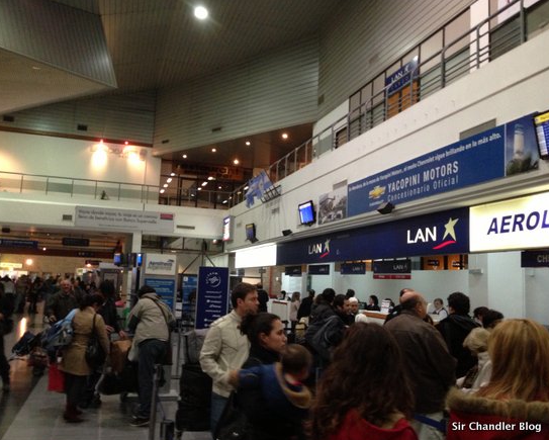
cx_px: 260
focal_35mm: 35
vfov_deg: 42.3
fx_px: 569
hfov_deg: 51.5
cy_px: 222
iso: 320
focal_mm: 4.13
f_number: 2.4
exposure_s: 1/20
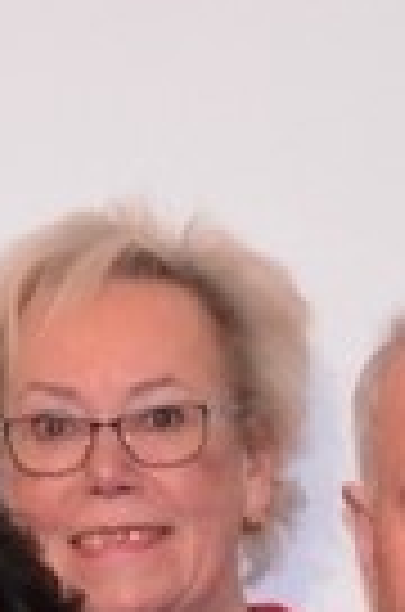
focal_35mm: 294
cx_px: 414
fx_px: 4986
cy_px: 1503
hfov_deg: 4.6
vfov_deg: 6.6
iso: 3200
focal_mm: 26
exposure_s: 1/60
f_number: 4
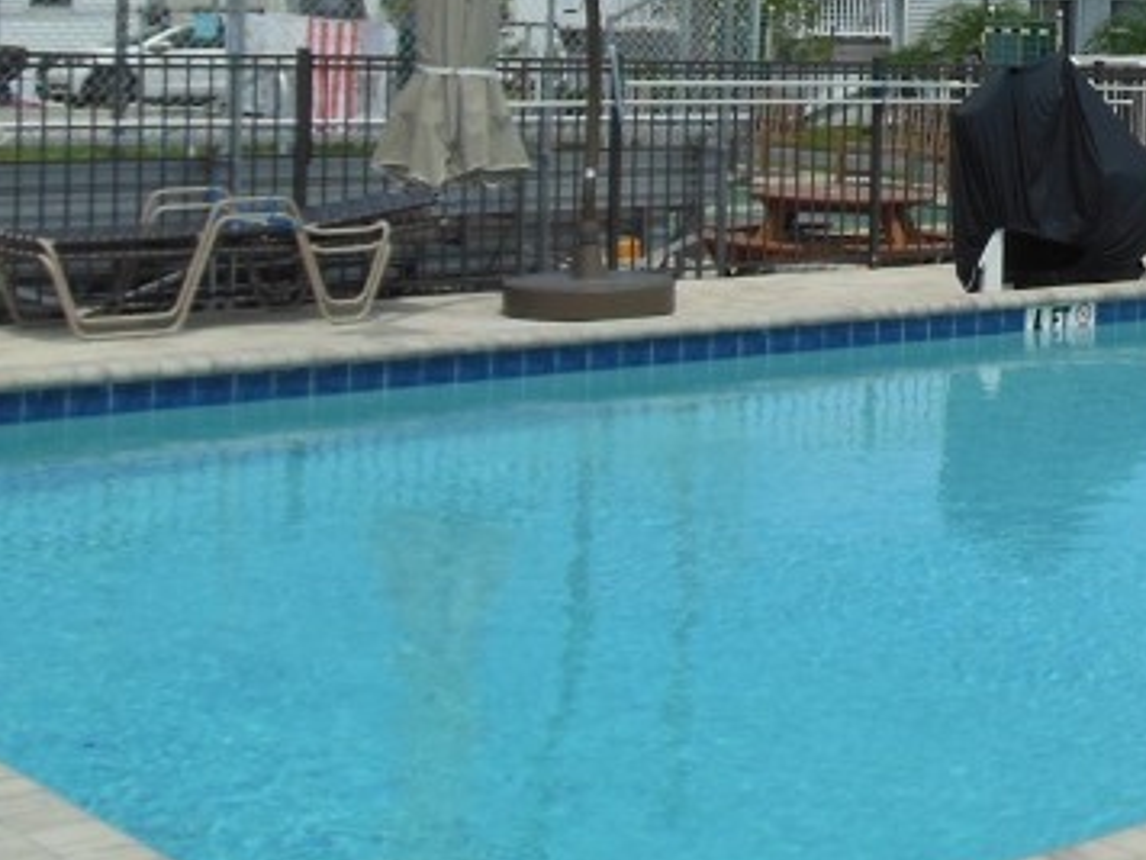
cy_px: 13
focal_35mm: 72
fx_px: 2384
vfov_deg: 19.9
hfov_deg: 25.0
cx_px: 1284
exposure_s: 1/800
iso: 125
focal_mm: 4.5
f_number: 6.4
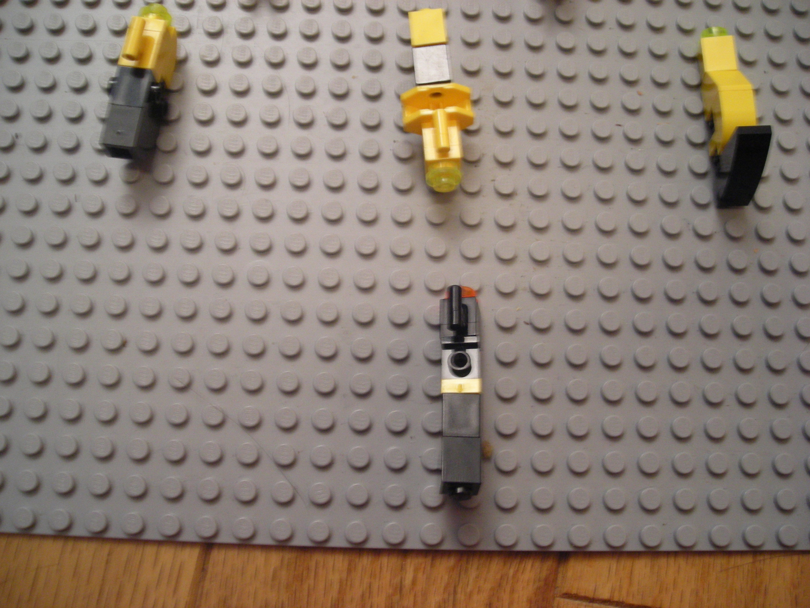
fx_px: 889
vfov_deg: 37.7
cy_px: 304
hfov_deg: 49.0
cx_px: 405
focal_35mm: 38
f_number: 3.2
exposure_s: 1/12
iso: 200
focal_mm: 6.3
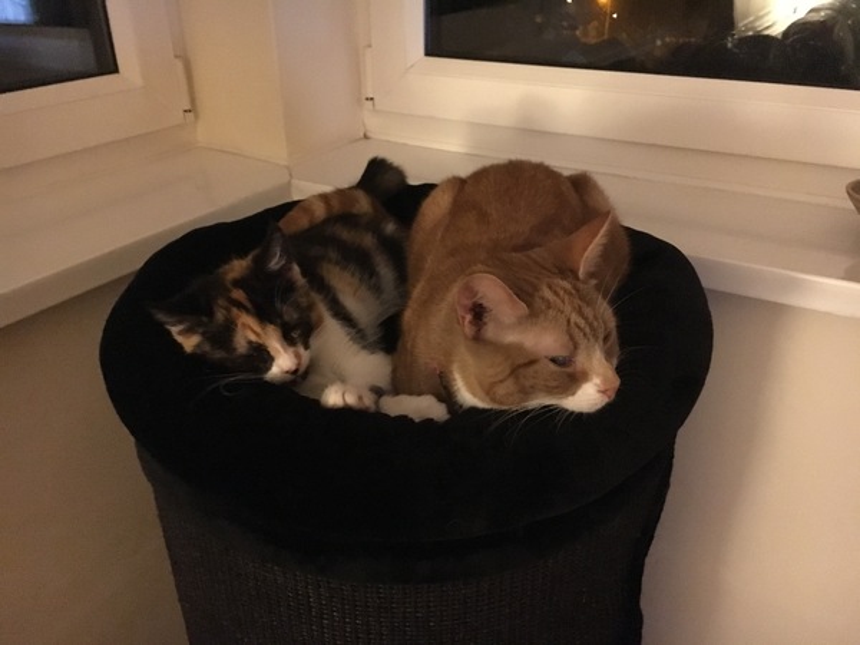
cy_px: 322
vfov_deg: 48.2
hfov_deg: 61.7
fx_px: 720
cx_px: 430
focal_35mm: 29
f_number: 2.2
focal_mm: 4.15
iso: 1250
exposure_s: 1/17
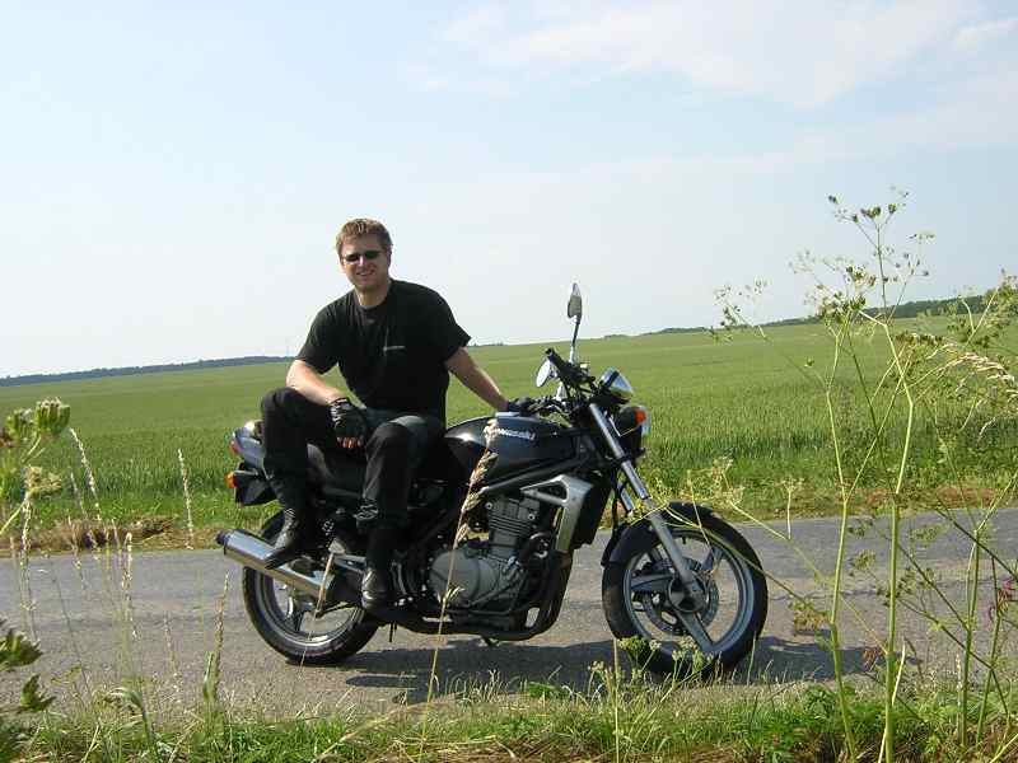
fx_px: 1059
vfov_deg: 39.7
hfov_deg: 51.4
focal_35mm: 36
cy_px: 382
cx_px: 509
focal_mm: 4.7
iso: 100
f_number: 5.2
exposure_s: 1/279
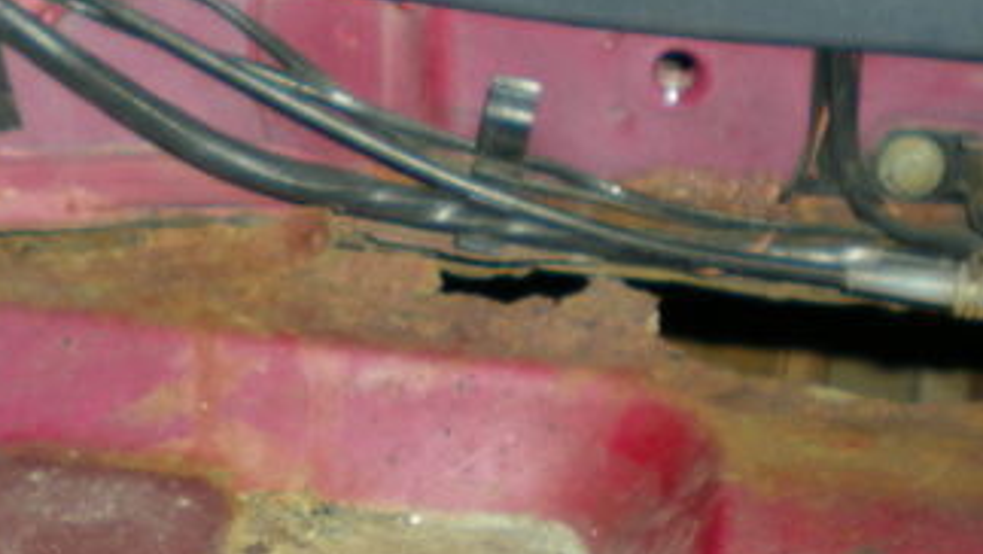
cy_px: 447
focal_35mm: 82
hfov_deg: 25.7
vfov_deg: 14.7
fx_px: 2138
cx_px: 304
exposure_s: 1/60
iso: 50
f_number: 3.1
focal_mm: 6.3
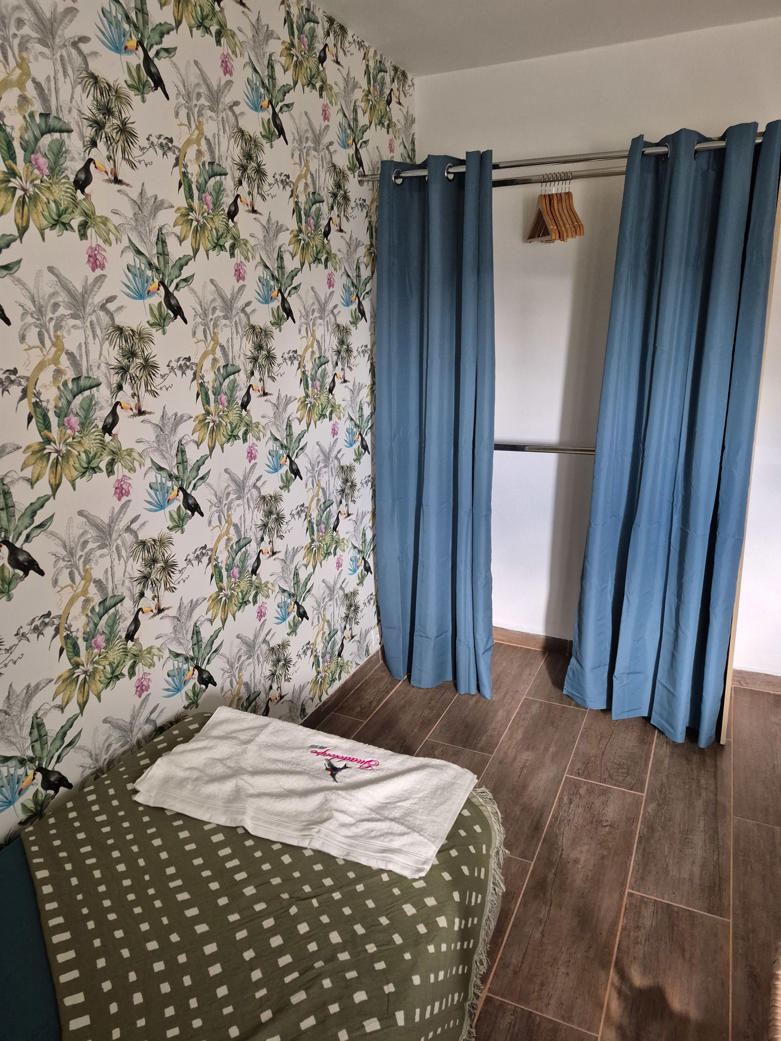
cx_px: 390
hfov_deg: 58.9
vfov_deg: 73.9
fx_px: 692
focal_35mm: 23
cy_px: 520
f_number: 1.8
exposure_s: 1/100
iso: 1000
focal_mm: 5.4
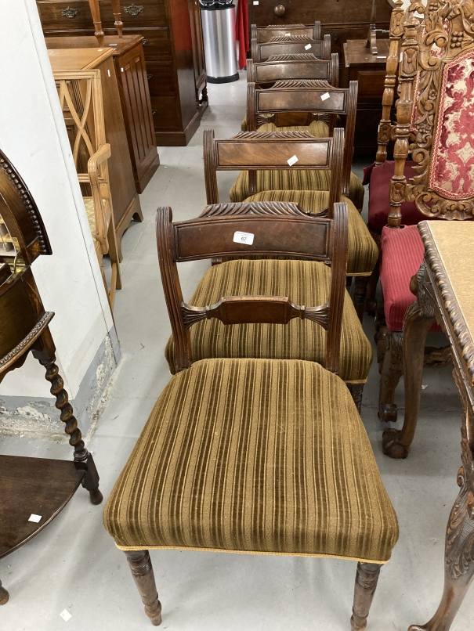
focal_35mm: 28
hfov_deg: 49.8
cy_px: 316
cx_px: 237
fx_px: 511
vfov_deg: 63.4
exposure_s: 1/33
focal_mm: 3.99
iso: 250
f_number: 1.8
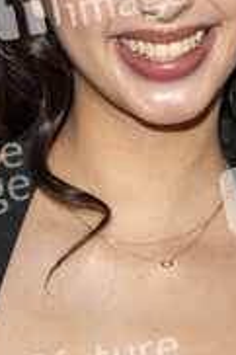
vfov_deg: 6.2
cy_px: 92
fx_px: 3251
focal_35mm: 330
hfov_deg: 4.2
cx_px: 142
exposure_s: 1/200
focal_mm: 150
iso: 800
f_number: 4.5
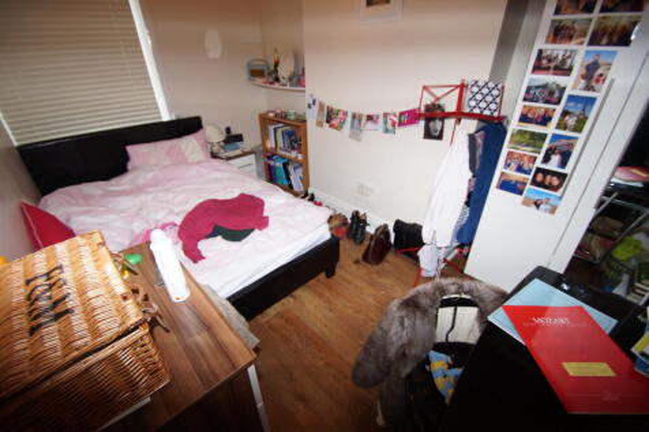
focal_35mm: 15
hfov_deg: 100.4
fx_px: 270
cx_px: 324
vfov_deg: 77.3
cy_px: 216
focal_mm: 10
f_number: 3.5
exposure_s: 1/100
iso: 640
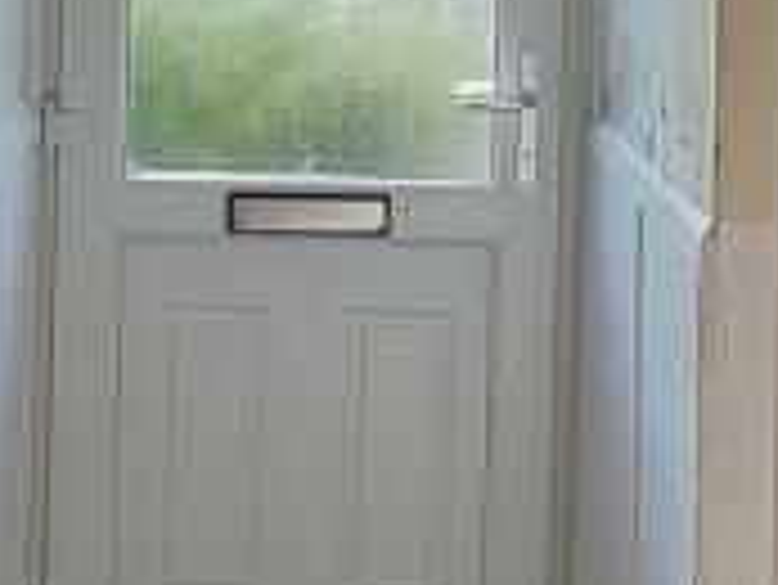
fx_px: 1732
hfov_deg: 25.3
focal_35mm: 77
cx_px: 342
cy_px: -252
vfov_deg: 17.5
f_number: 2.2
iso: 50
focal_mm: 2.2
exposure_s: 1/342
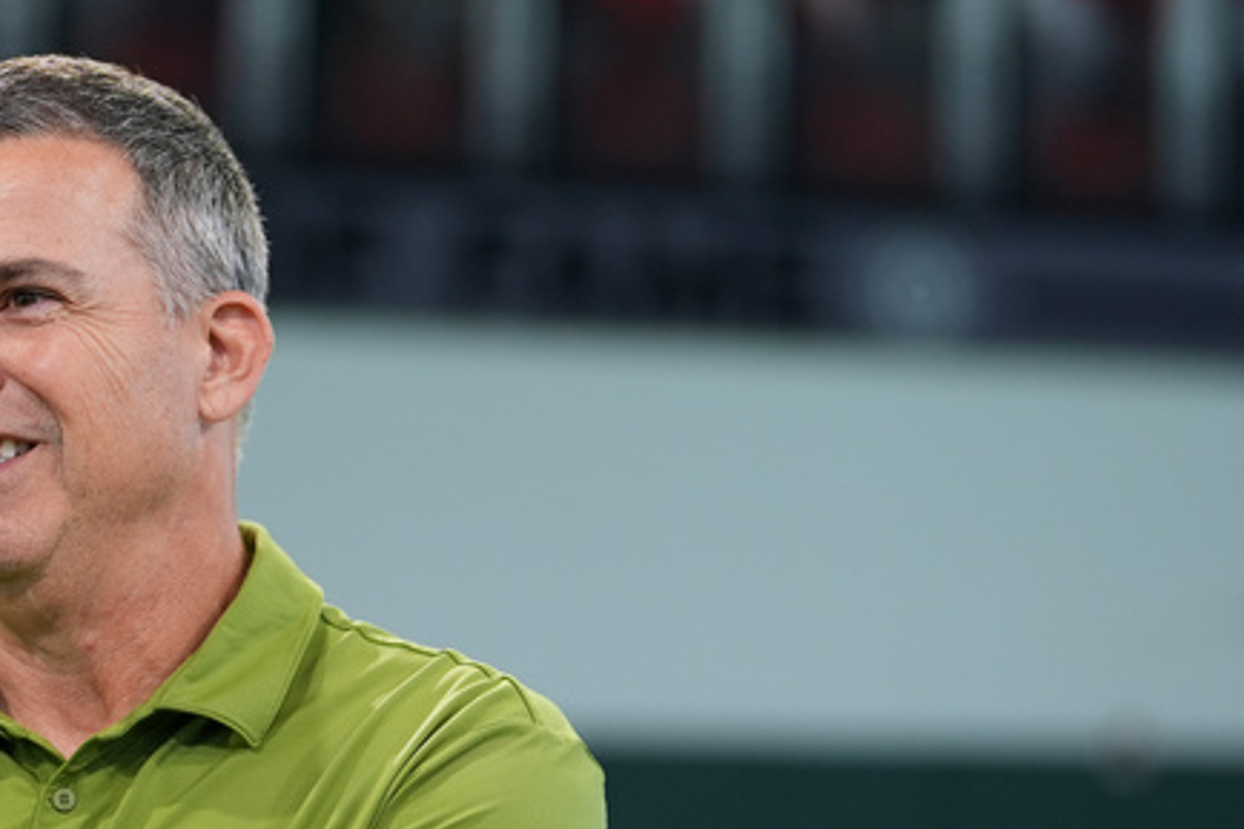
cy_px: 492
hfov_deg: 17.2
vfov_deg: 11.6
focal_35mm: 118
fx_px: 4076
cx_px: 255
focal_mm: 50
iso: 640
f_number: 1.4
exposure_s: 1/400
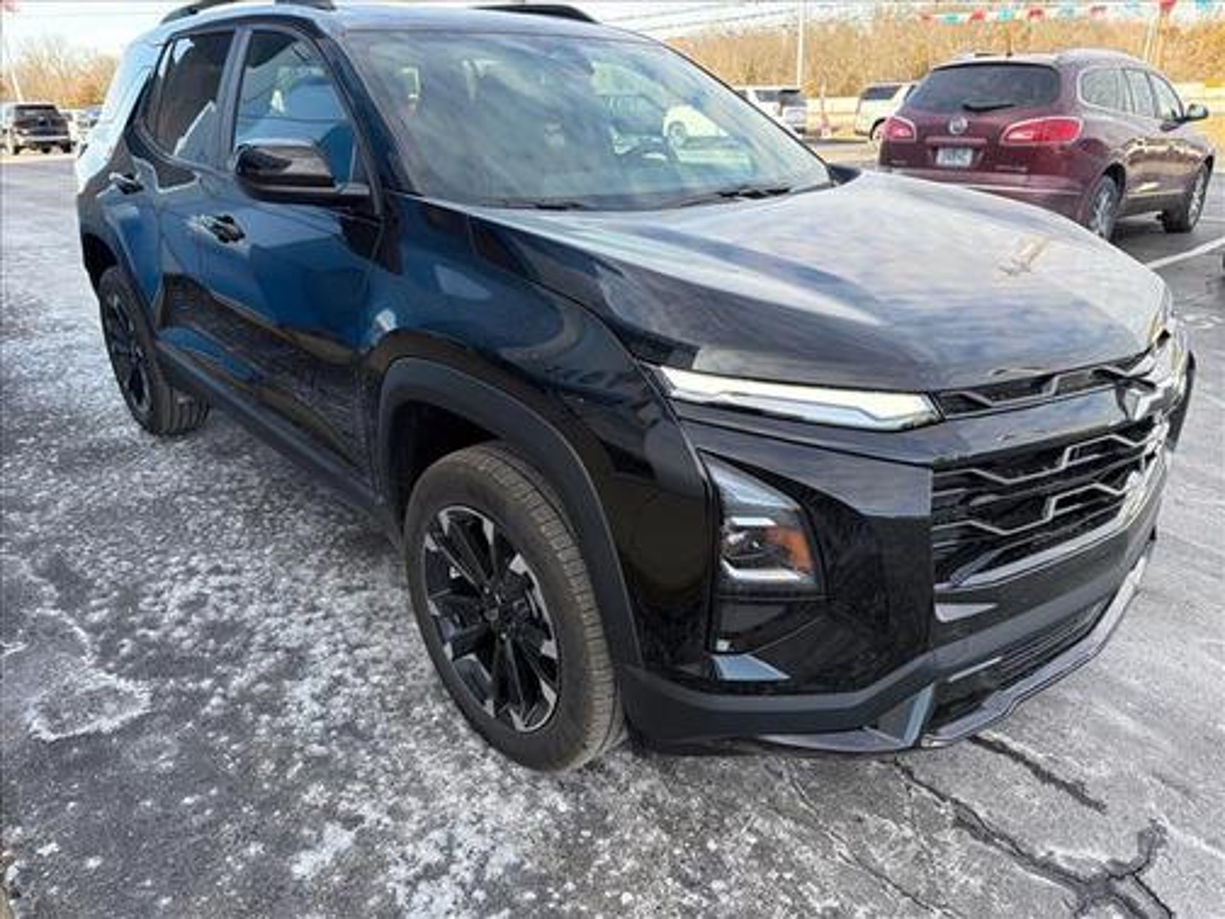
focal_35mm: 24
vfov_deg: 56.8
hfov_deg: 71.6
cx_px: 612
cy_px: 460
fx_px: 849
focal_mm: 6.76
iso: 100
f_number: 1.78
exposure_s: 1/772
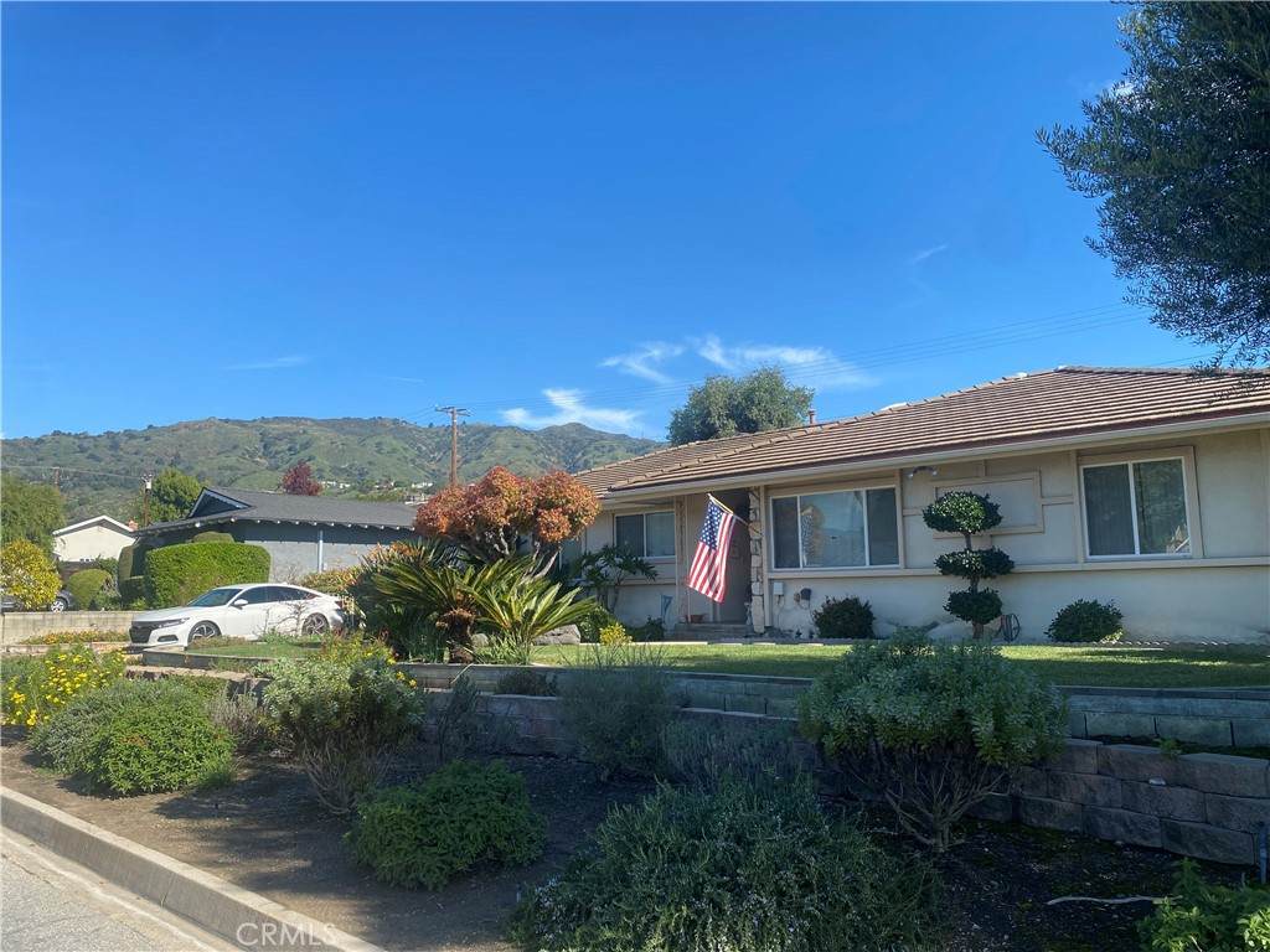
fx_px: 954
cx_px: 635
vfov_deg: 53.1
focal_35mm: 26
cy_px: 476
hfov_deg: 67.3
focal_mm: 4.25
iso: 32
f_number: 1.8
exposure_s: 1/1678
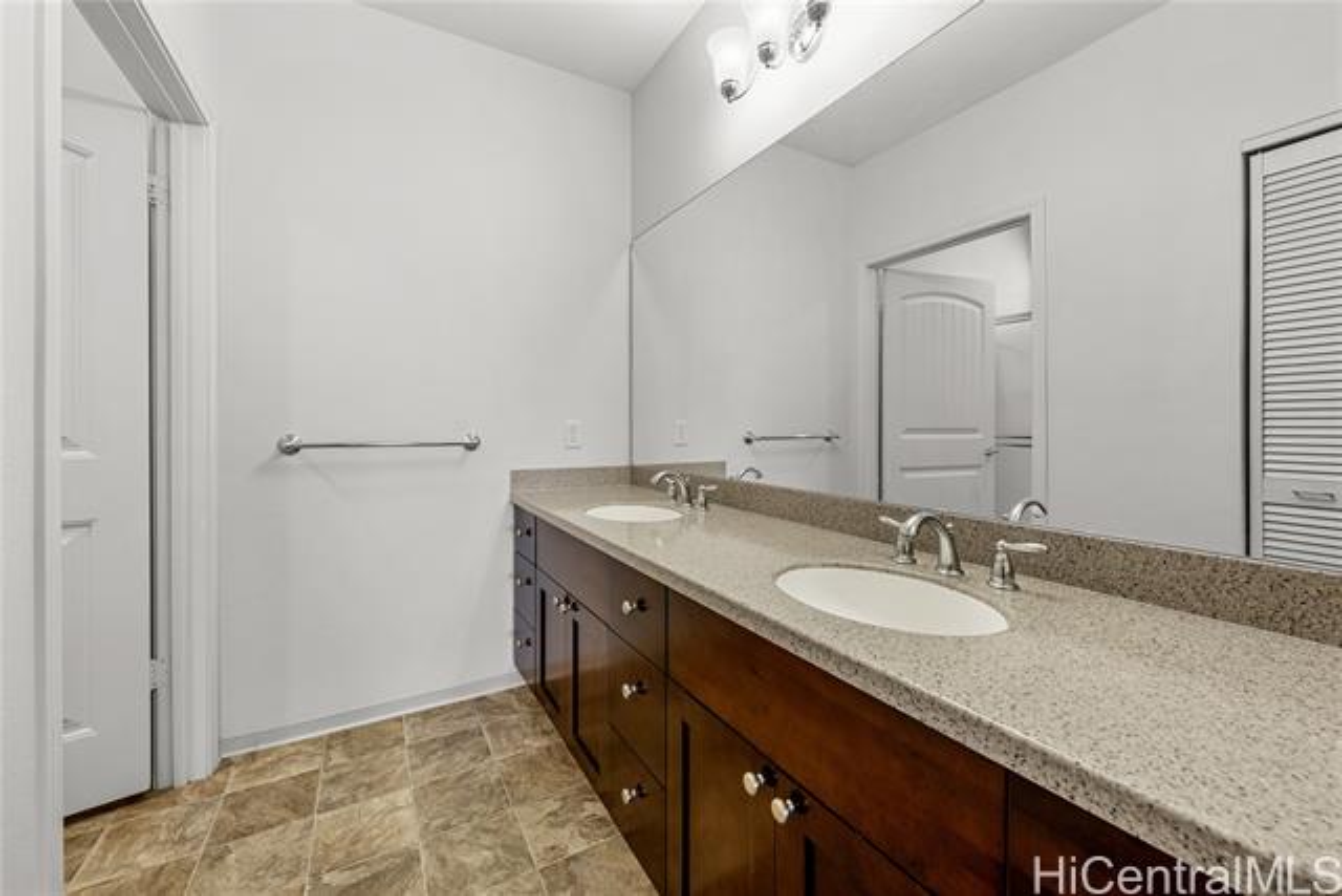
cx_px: 671
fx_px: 522
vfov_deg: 81.2
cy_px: 448
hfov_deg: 104.2
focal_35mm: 14
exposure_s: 1/2.5
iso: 400
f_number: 8
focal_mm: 14
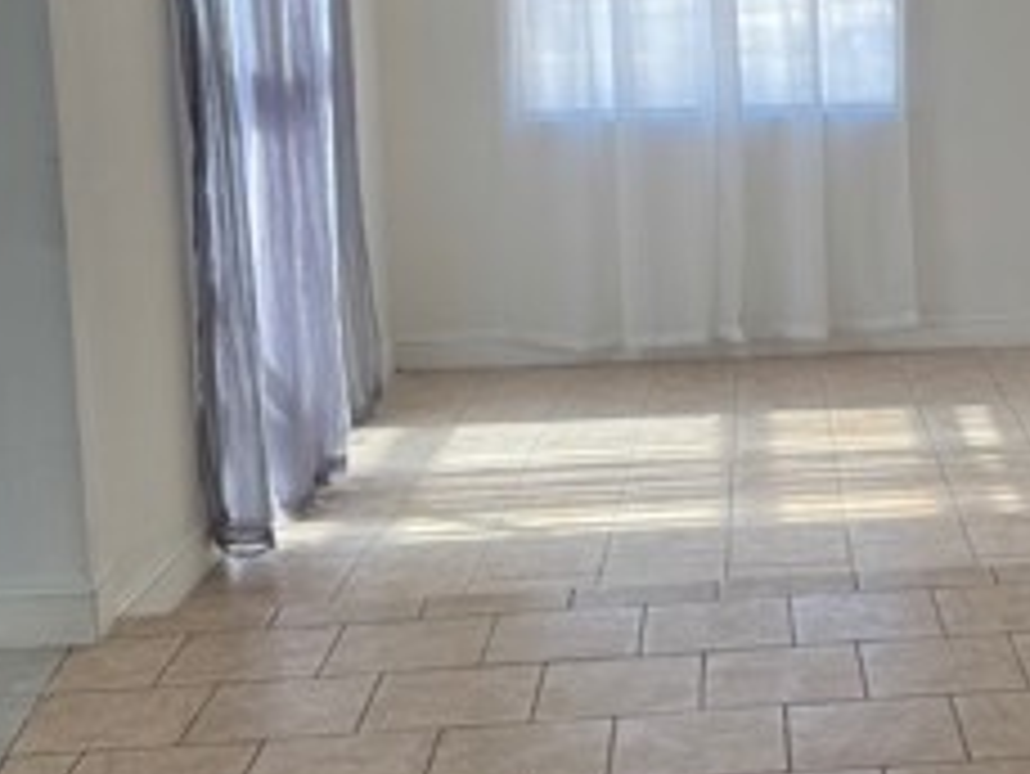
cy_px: 194
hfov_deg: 27.8
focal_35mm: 67
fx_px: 1995
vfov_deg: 21.8
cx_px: 936
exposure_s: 1/385
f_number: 1.78
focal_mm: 6.76
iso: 80
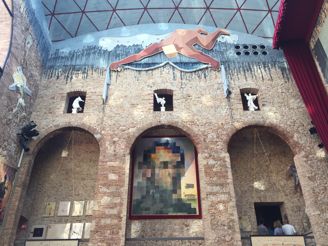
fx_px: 275
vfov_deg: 48.2
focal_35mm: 29
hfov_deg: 61.7
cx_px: 164
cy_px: 123
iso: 50
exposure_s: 1/100
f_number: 2.2
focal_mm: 4.15
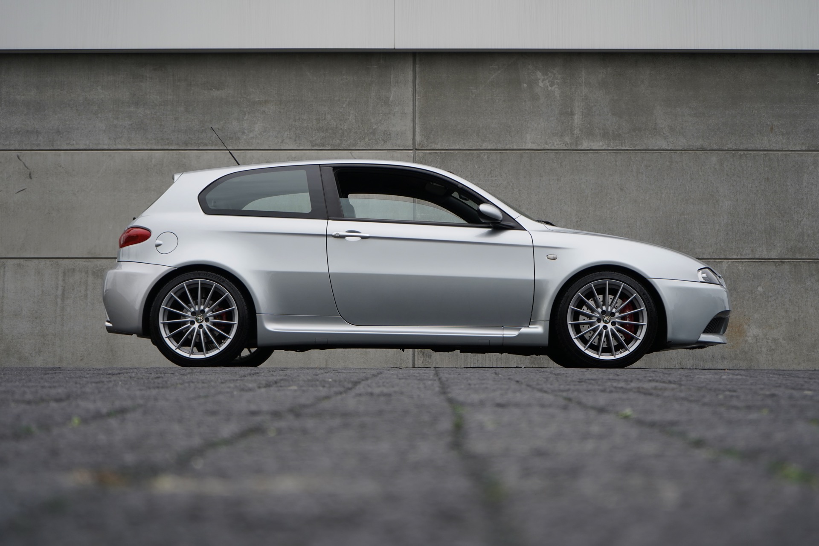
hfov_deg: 33.9
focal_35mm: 59
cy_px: 273
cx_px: 410
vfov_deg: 23.0
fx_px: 1342
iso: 400
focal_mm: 59
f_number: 5
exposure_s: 1/160
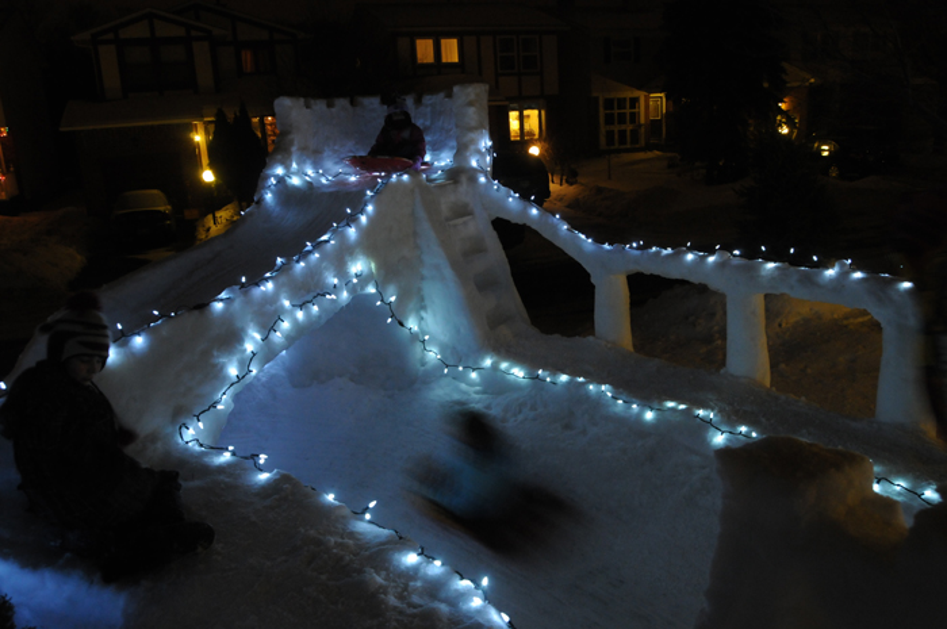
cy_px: 314
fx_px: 709
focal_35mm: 27
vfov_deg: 47.8
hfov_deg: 67.4
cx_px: 474
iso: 1600
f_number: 5.6
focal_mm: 18
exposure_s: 1/13
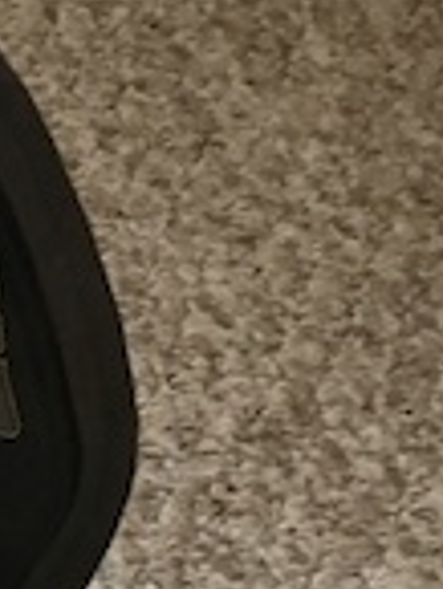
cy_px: 865
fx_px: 2726
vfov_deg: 11.8
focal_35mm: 160
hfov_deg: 8.8
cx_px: -427
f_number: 2.2
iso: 200
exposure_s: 1/20
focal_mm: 4.15
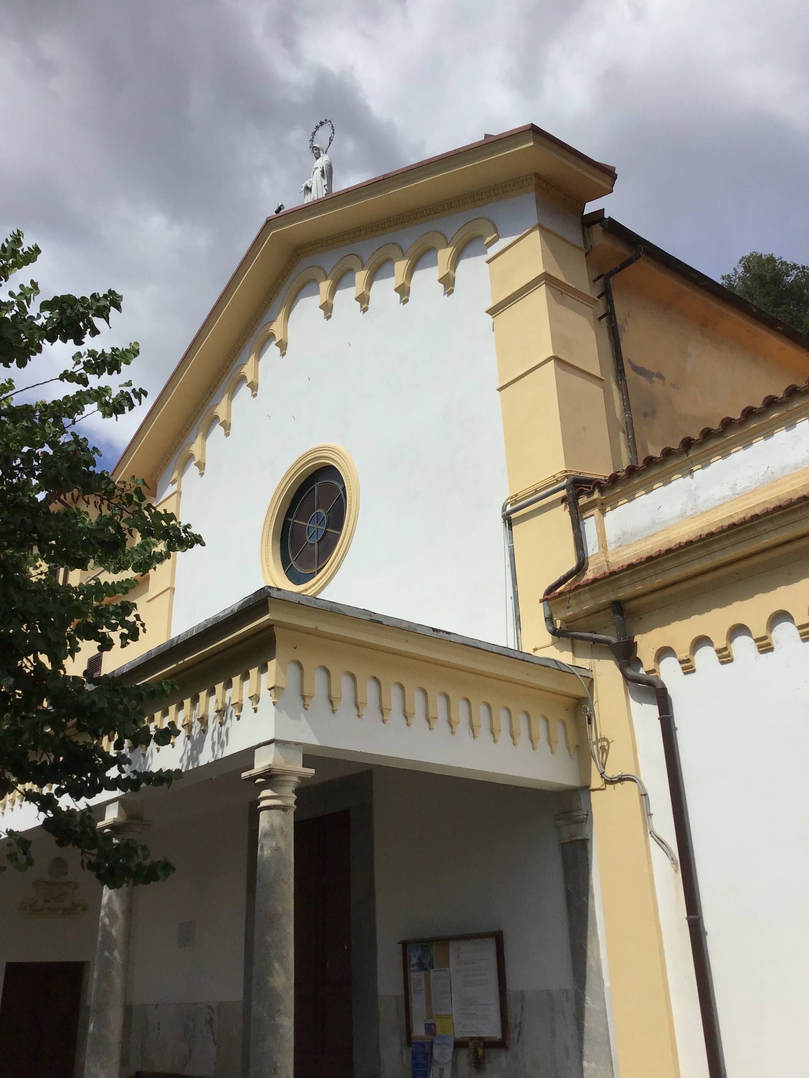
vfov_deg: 58.4
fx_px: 966
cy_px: 539
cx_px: 404
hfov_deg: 45.4
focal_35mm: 31
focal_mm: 3.3
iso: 25
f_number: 2.4
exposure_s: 1/2809
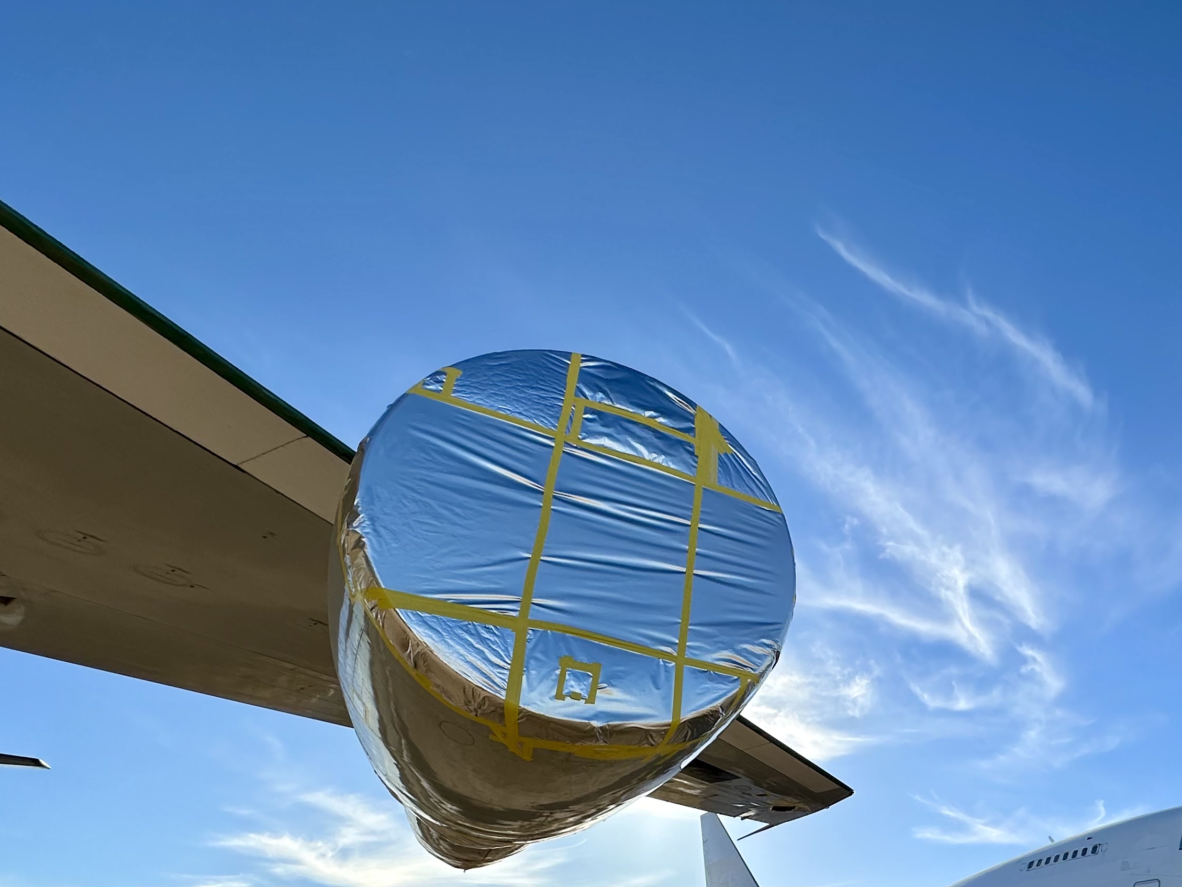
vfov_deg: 51.8
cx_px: 873
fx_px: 854
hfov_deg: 65.6
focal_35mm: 25
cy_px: 694
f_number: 2.2
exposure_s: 1/2817
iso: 50
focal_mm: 2.22
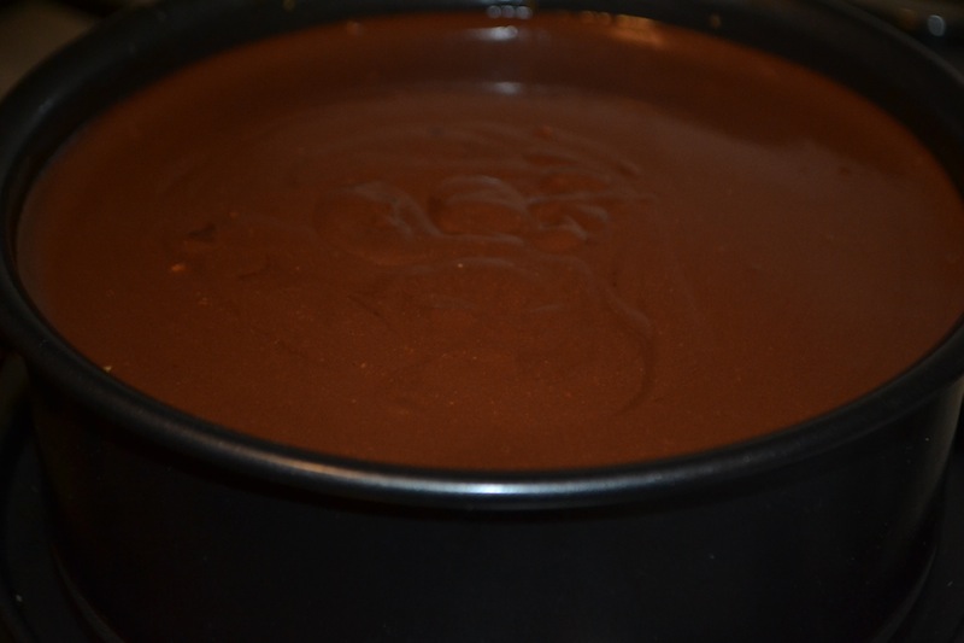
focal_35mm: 82
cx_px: 482
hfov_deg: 24.6
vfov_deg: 16.5
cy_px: 322
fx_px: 2209
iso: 1100
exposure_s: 1/60
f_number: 5.6
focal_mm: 55
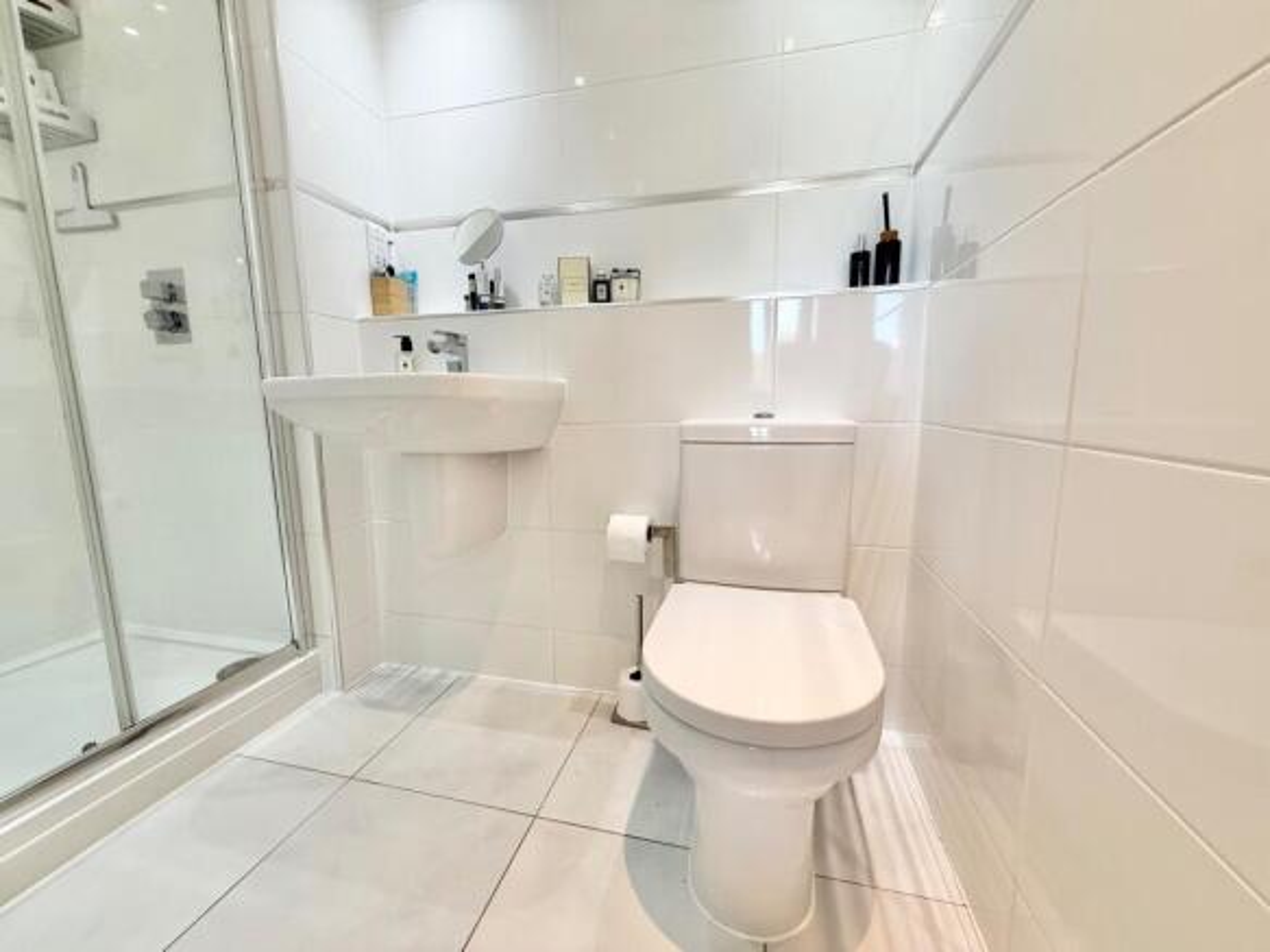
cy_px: 476
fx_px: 514
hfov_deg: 102.1
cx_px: 635
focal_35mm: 14
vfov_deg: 85.7
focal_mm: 2.22
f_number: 2.2
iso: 160
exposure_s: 1/100
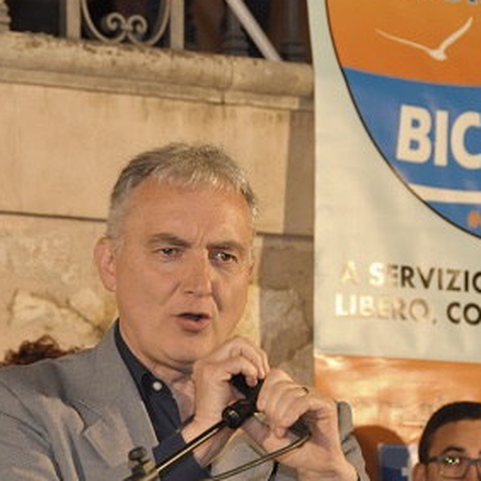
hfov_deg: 7.1
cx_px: 239
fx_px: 3899
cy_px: 365
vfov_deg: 7.1
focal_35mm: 248
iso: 800
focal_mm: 80
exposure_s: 1/60
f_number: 5
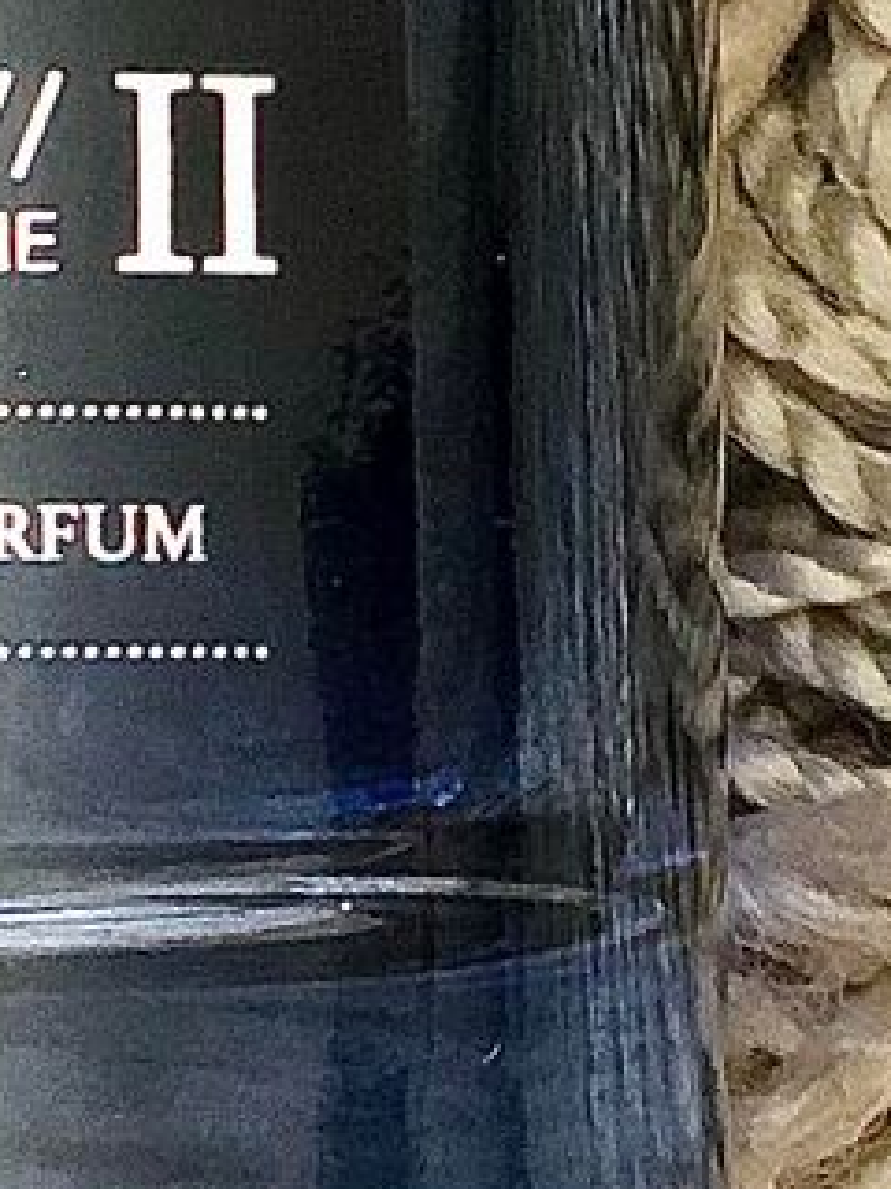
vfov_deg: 9.9
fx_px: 6692
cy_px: -394
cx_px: -26
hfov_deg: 7.6
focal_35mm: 195
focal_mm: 6
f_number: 2.4
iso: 100
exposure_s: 1/30
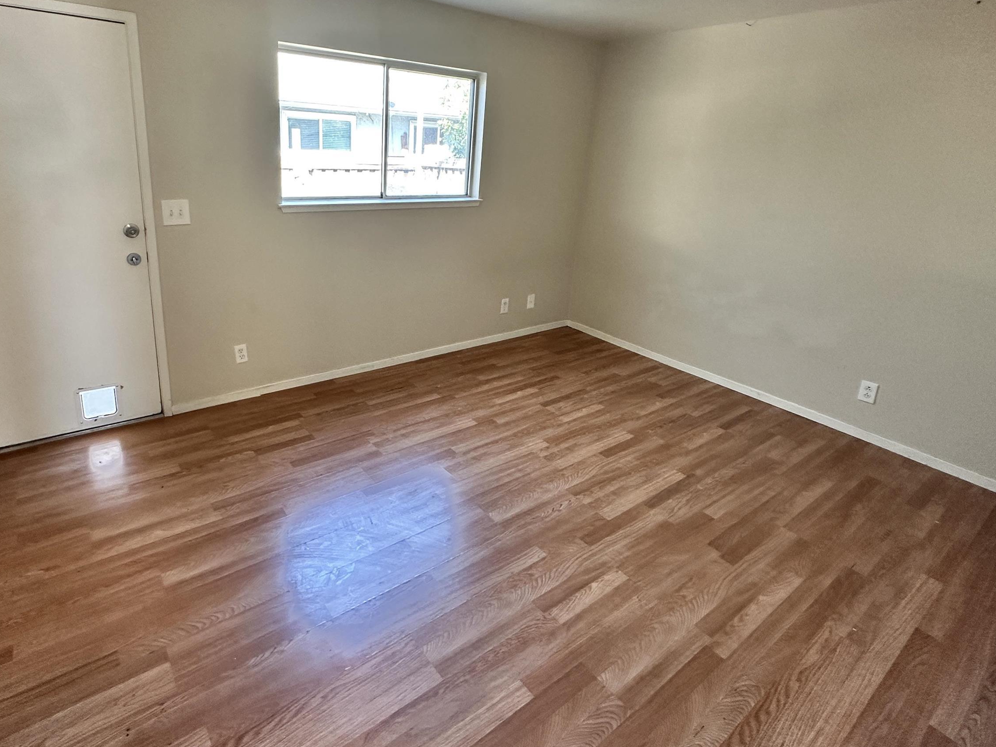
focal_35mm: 19
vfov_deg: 68.0
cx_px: 438
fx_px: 547
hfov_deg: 84.3
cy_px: 298
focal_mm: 2.22
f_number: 2.2
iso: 250
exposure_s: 1/120
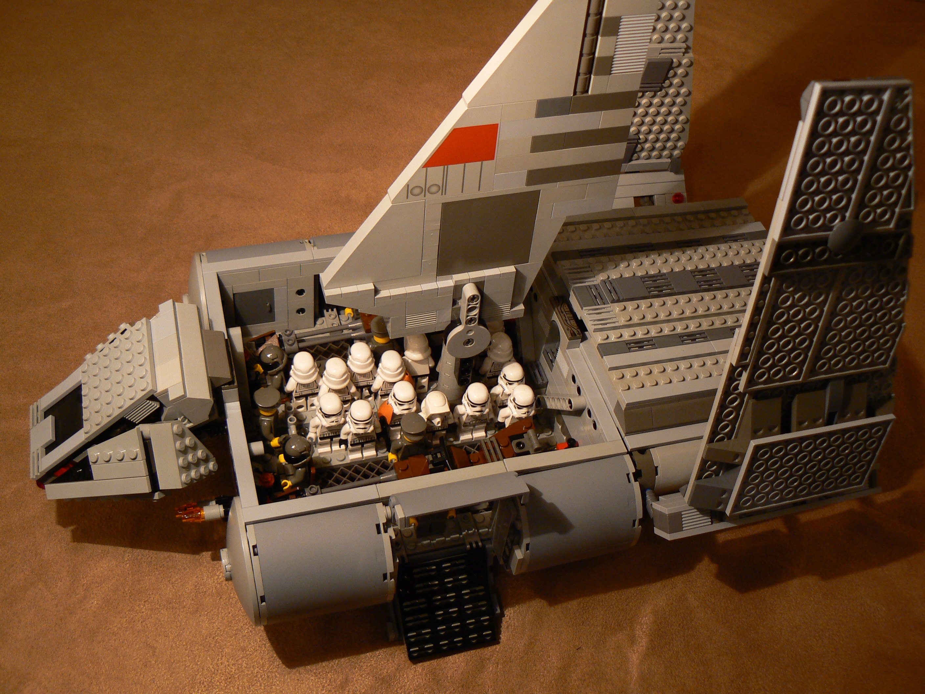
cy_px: 347
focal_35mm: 36
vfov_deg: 39.7
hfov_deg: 51.4
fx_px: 962
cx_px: 462
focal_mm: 6
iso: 100
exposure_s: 1/10
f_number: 2.8
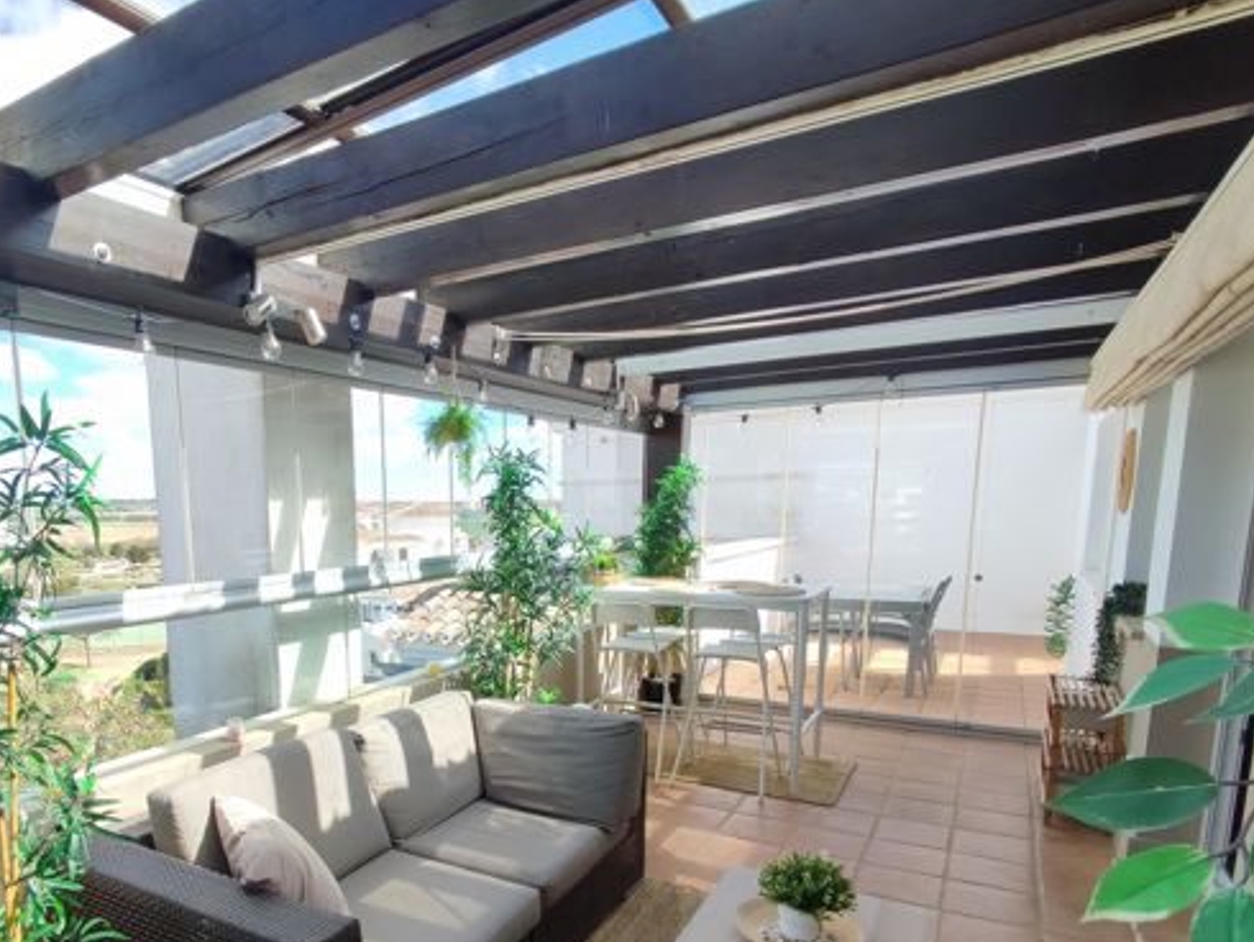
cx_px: 431
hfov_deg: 72.0
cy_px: 654
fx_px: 834
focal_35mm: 23
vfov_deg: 57.2
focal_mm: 1.65
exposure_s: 1/528
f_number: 2.2
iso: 50
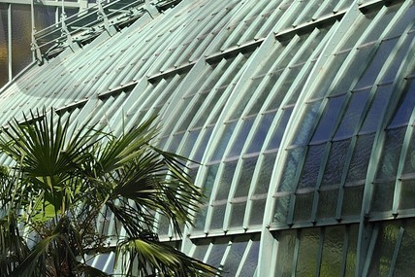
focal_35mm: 116
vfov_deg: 11.6
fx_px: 1337
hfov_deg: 16.4
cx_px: -169
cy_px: -59
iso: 200
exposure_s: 1/200
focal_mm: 31
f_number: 11
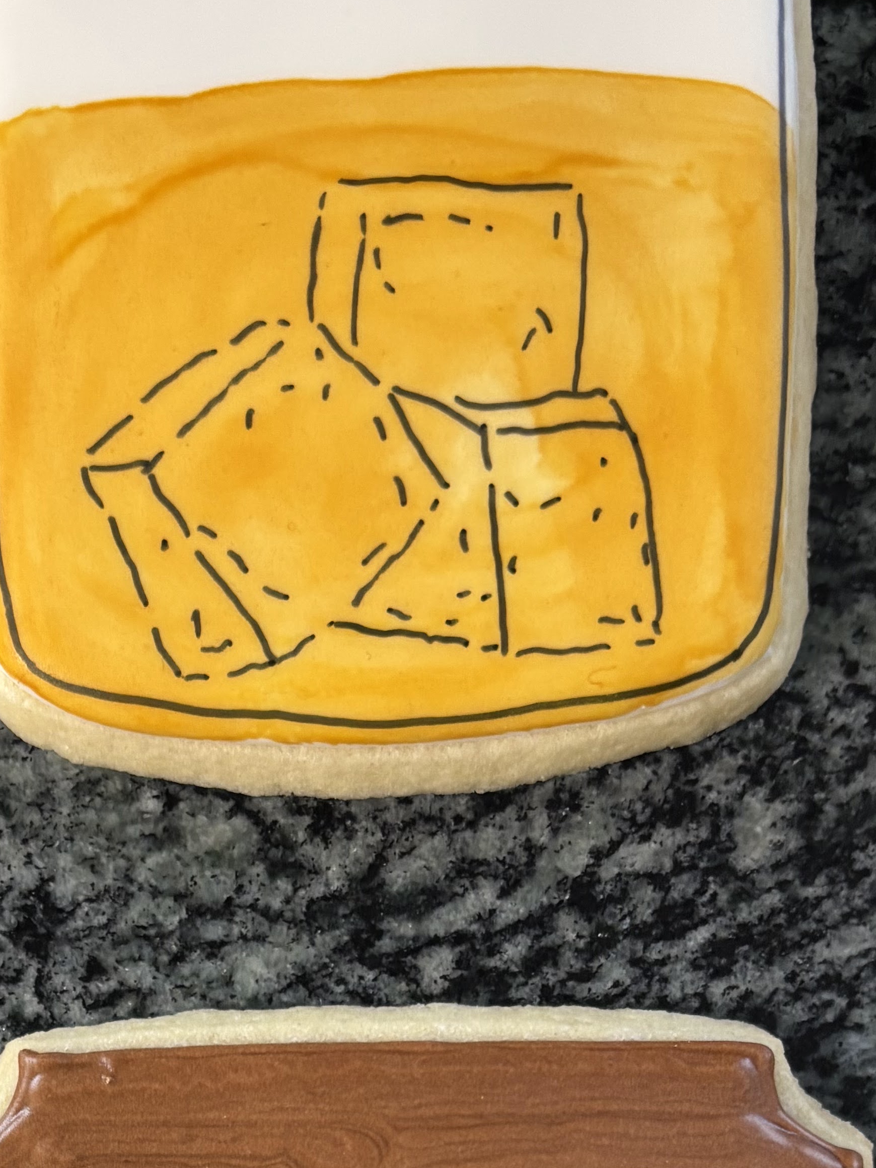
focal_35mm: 64
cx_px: 188
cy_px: 1374
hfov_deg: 22.6
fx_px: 2160
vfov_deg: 27.0
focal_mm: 5.96
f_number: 1.6
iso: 160
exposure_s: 1/60
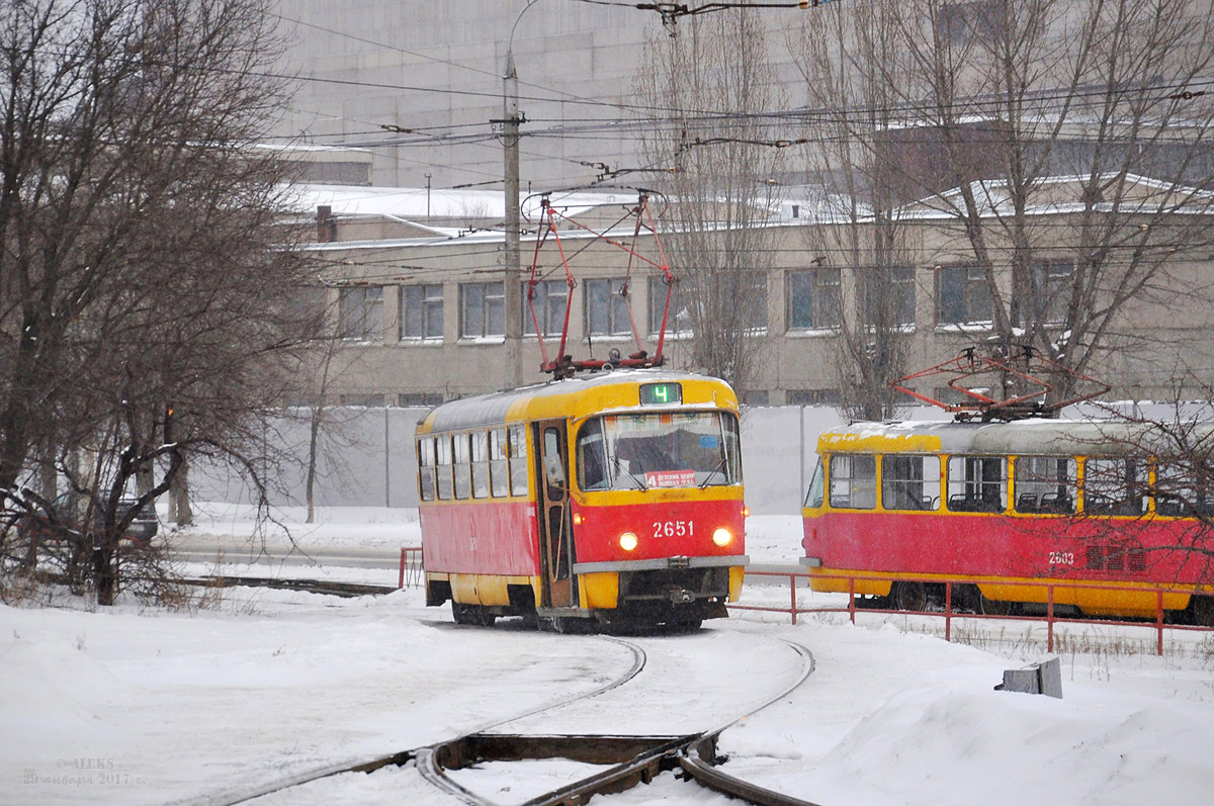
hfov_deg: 18.2
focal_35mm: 112
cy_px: 403
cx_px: 607
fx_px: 3789
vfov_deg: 12.1
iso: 400
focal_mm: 75
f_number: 5.3
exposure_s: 1/200
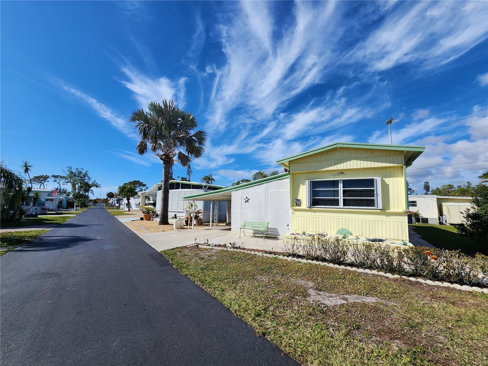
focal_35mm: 13
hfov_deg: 106.2
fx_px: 183
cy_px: 183
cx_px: 244
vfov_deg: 89.9
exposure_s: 1/3327
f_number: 2.2
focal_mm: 2.2
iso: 50
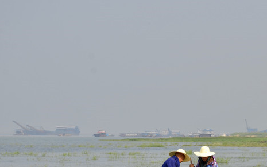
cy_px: 127
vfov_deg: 5.6
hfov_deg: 8.9
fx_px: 1718
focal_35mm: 236
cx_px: 202
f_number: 9
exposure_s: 1/320
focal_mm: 90
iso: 100
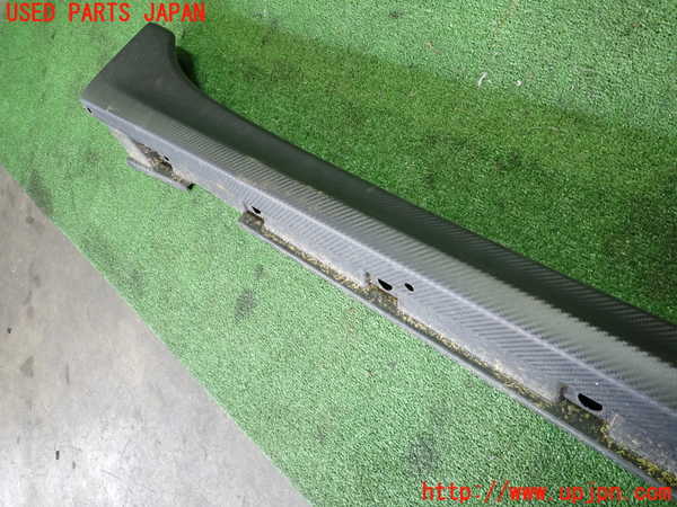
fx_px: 489
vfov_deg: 54.9
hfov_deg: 69.4
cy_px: 254
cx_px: 338
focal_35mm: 25
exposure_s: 1/30
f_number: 2
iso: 400
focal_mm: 4.5
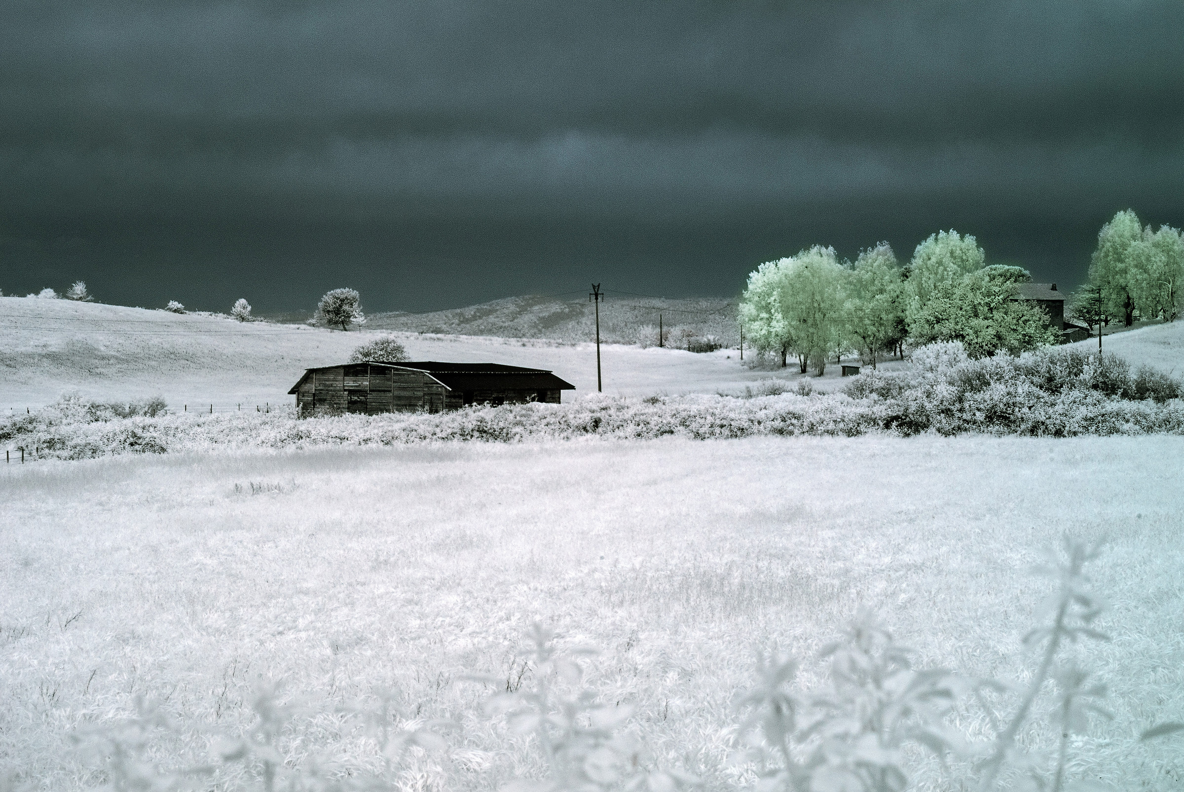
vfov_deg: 16.6
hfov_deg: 24.6
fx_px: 2716
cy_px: 396
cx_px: 592
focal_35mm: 82
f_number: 11
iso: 100
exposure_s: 1/100
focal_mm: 55
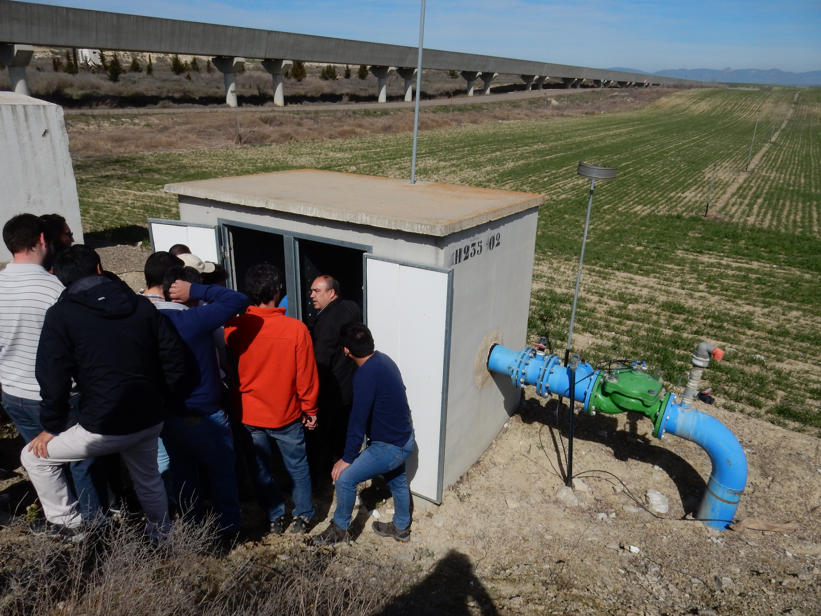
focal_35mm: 25
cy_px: 308
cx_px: 410
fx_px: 593
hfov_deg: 69.4
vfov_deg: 54.9
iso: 125
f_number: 4.5
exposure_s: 1/2000
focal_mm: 4.5
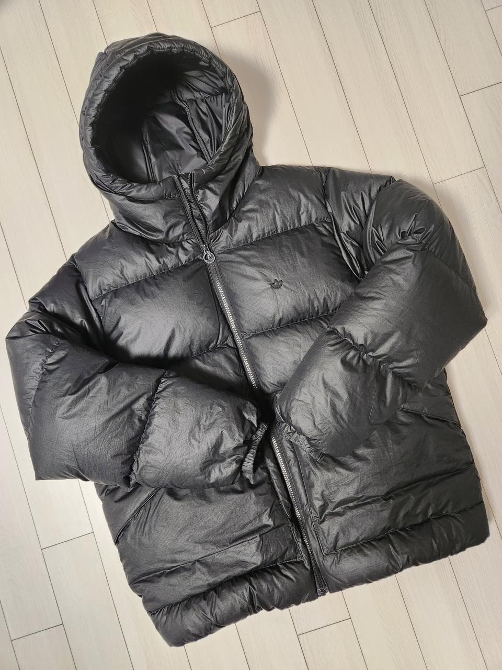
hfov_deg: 58.9
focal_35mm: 23
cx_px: 251
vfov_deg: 73.9
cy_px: 335
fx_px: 445
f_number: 1.8
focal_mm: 5.4
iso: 640
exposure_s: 1/120
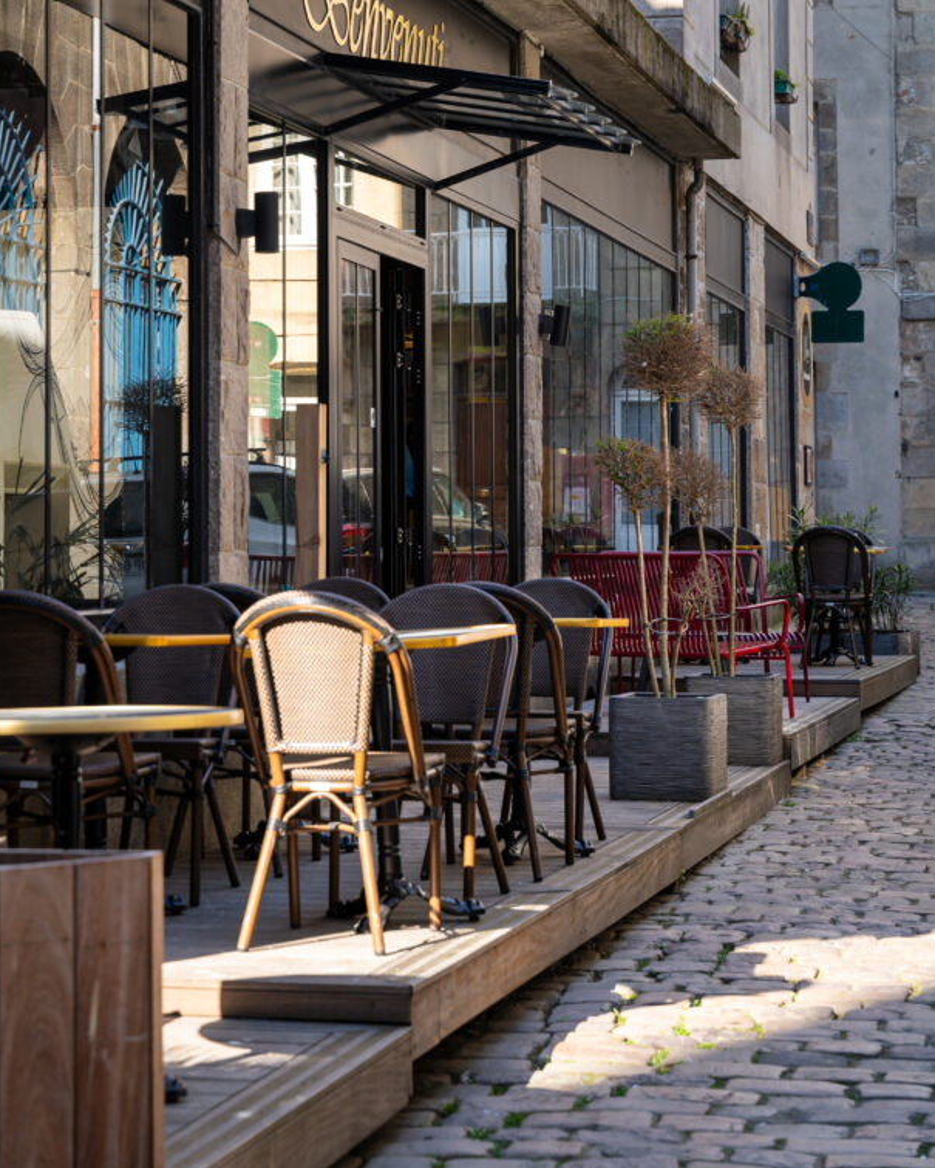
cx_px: 418
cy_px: 396
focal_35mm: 89
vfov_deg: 21.4
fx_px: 3078
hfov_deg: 17.3
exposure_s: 1/80
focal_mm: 70
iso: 100
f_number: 5
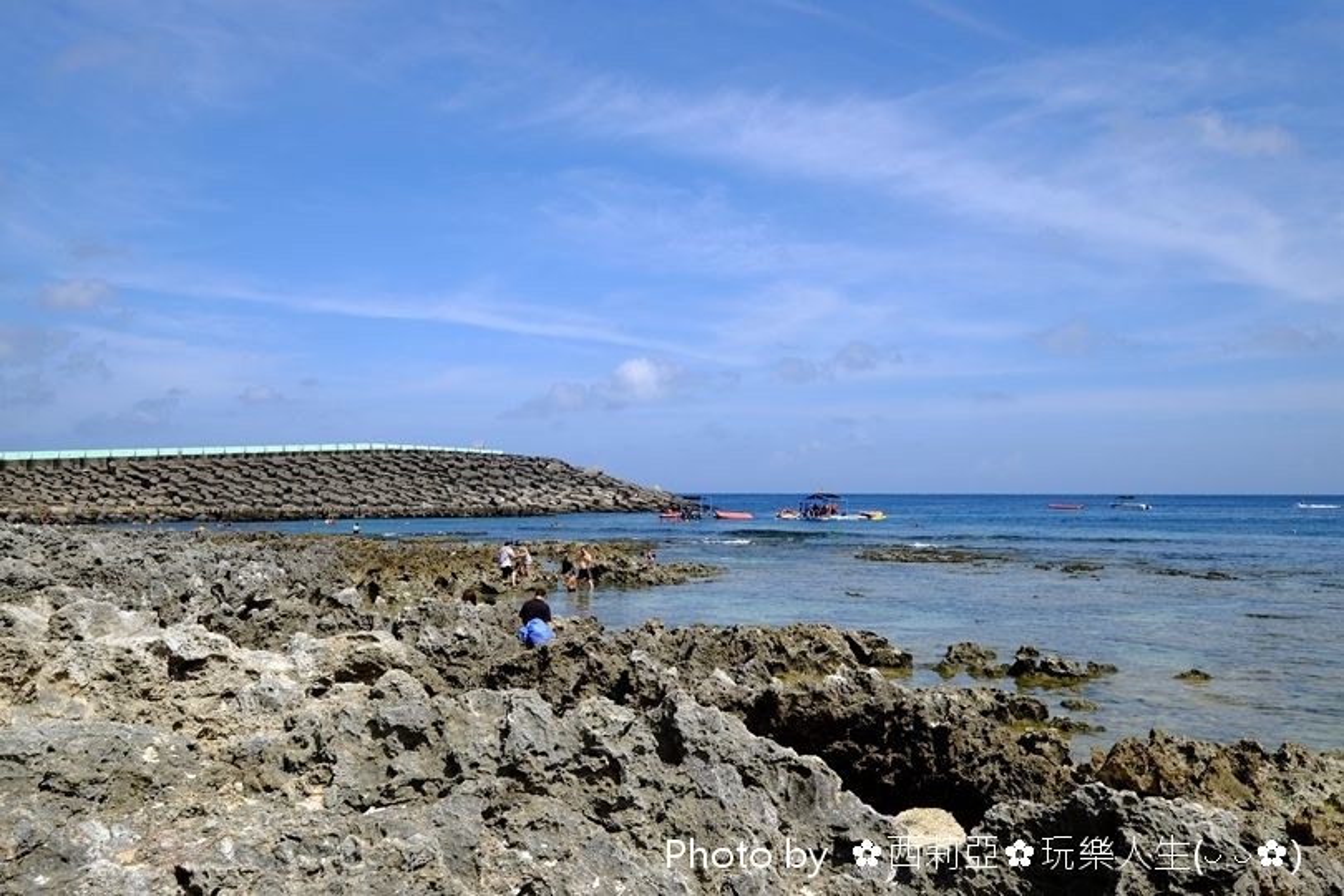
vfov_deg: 43.6
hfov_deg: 61.9
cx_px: 672
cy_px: 448
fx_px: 1120
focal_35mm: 30
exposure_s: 1/400
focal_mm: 20
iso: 250
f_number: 10
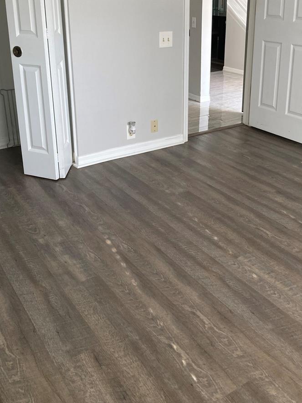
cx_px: 176
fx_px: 442
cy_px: 133
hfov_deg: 37.6
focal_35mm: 38
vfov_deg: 48.1
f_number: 1.8
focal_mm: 3.99
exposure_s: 1/121
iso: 80
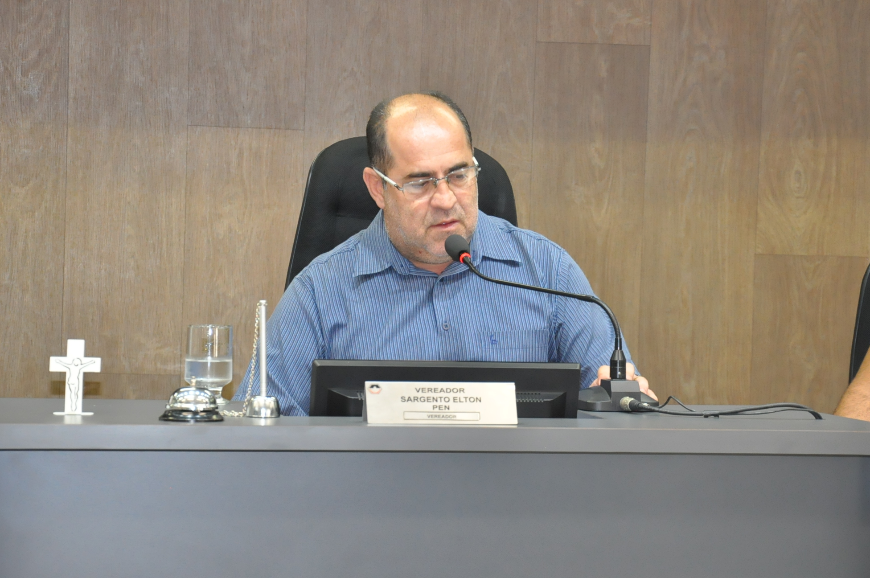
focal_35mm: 124
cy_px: 267
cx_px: 443
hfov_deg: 16.6
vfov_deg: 11.1
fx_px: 2982
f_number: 5.3
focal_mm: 75
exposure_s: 1/60
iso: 2000
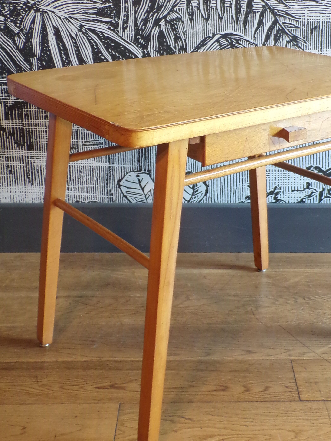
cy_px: 169
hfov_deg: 27.4
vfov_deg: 36.0
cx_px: 210
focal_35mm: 53
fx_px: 676
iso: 200
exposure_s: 1/17
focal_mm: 5.8
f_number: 3.2
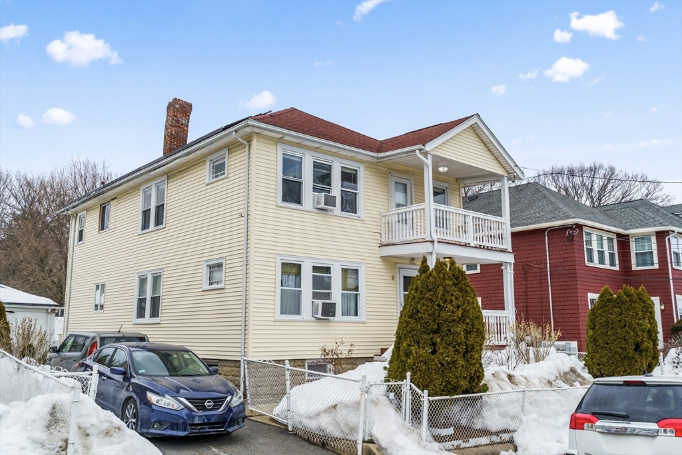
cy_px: 228
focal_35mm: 32
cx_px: 341
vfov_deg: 41.1
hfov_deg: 58.7
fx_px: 606
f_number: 6.3
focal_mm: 32
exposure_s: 1/125
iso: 100
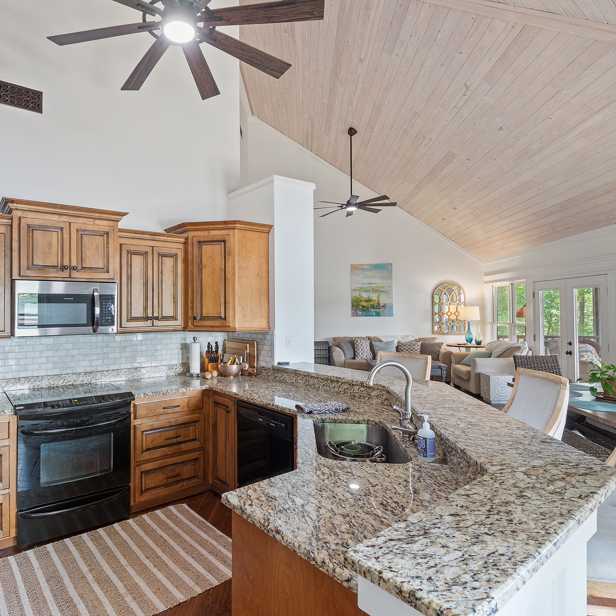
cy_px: 307
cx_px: 229
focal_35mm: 19
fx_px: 383
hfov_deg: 76.2
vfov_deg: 77.7
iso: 400
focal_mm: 8
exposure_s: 1/8
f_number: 5.6
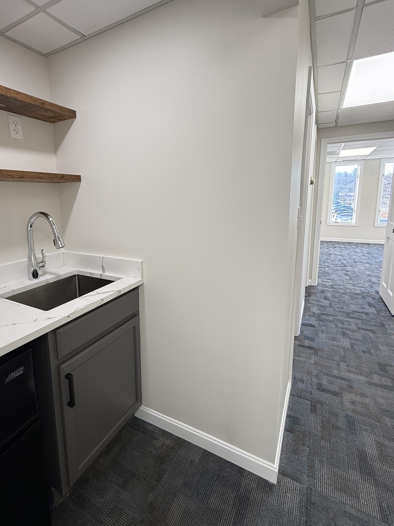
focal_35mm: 18
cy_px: 243
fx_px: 273
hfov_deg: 70.8
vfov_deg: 87.6
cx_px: 156
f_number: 2.2
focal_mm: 2.22
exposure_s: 1/120
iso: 160
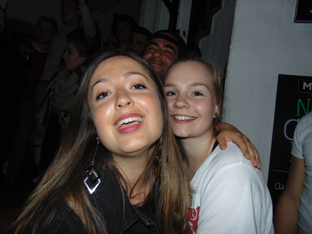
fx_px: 225
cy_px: 117
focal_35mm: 25
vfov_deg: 54.9
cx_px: 156
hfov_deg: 69.4
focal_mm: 4.5
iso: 400
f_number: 3
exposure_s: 1/30
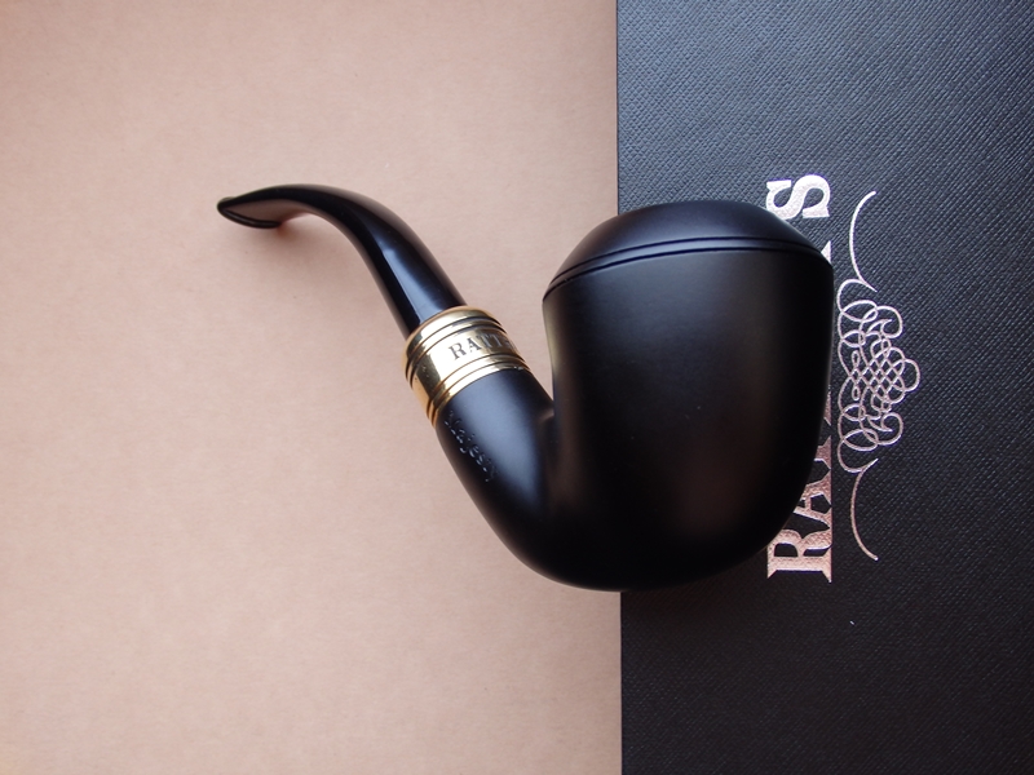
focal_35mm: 37
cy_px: 388
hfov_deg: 50.1
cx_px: 517
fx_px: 1105
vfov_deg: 38.7
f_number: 3.6
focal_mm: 6.6
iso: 125
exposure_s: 1/15
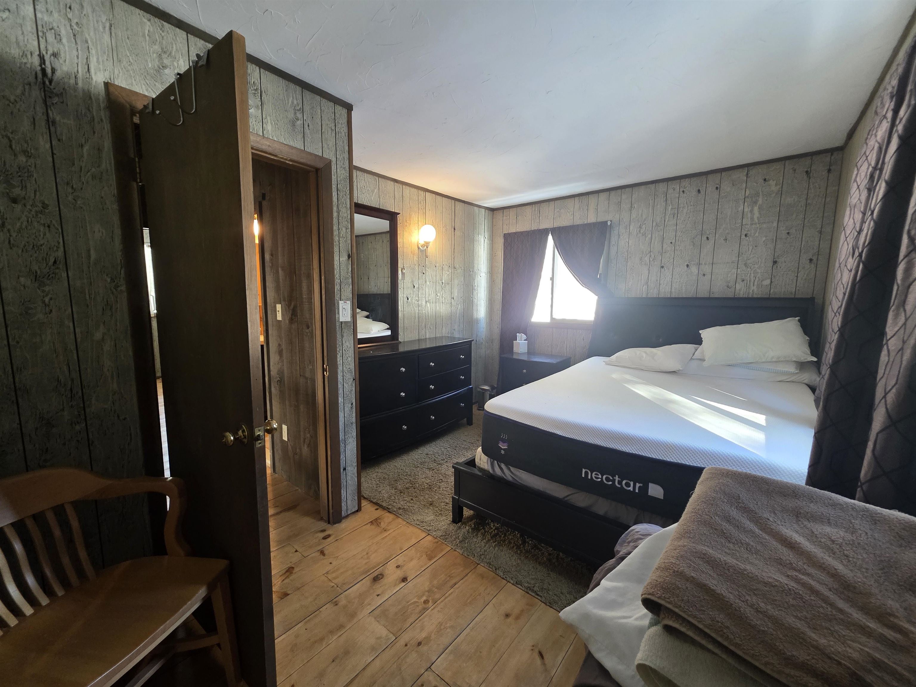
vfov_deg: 89.9
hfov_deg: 106.2
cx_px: 458
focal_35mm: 13
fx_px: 344
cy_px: 344
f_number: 1.9
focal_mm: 2.2
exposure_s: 1/60
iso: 400
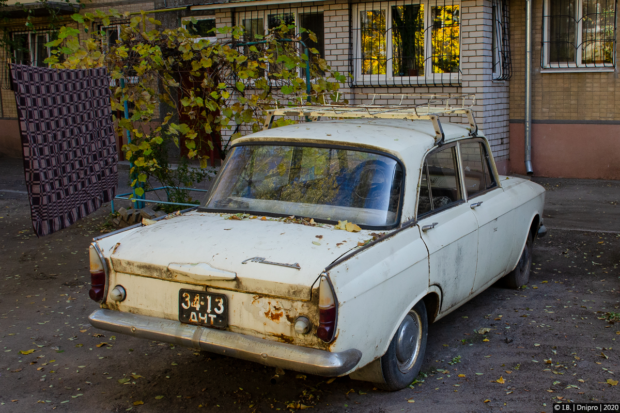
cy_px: 206
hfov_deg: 55.1
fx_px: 594
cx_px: 310
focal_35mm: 34
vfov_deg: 38.4
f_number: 8
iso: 640
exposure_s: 1/250
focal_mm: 23
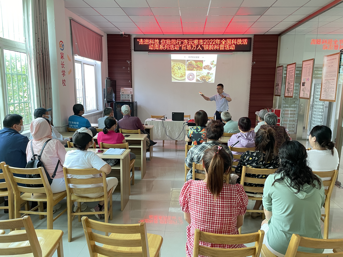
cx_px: 172
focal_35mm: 26
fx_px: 258
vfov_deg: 53.1
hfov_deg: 67.3
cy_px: 128
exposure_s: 1/60
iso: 200
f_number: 1.6
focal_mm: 4.2
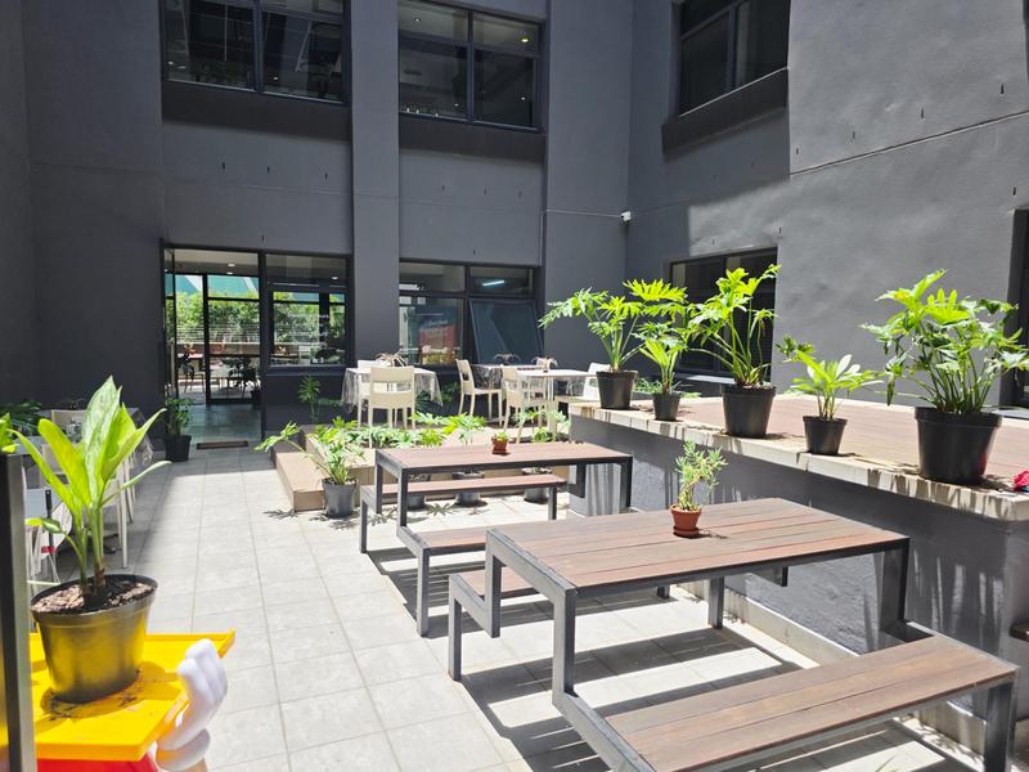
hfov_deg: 73.9
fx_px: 684
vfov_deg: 58.9
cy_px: 386
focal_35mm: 23
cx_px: 514
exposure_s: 1/3185
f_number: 1.7
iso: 80
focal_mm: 6.3
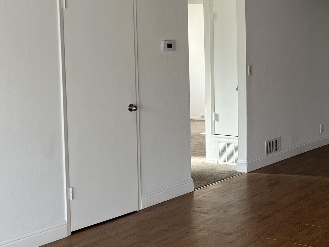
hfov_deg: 30.4
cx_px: 290
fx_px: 580
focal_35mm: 61
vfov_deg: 24.0
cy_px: 91
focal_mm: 5.7
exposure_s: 1/121
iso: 50
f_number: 1.5
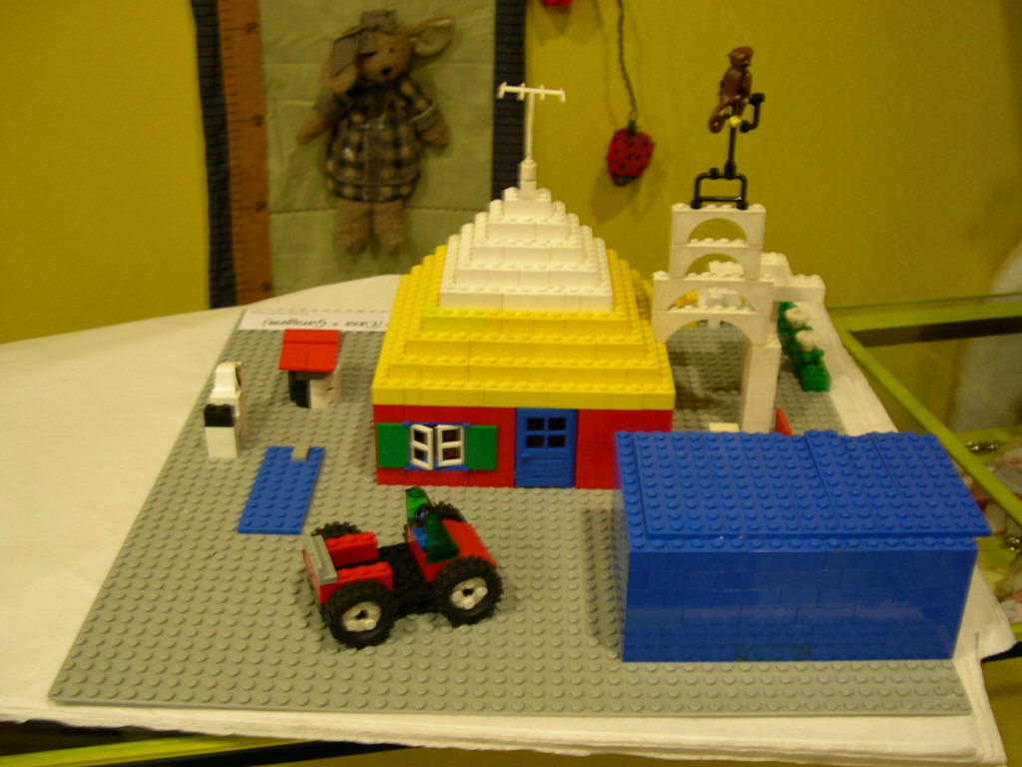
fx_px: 1122
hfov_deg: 49.0
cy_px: 384
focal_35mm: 38
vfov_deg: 37.7
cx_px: 511
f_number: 2.8
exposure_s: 1/4.9
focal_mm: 8
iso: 100
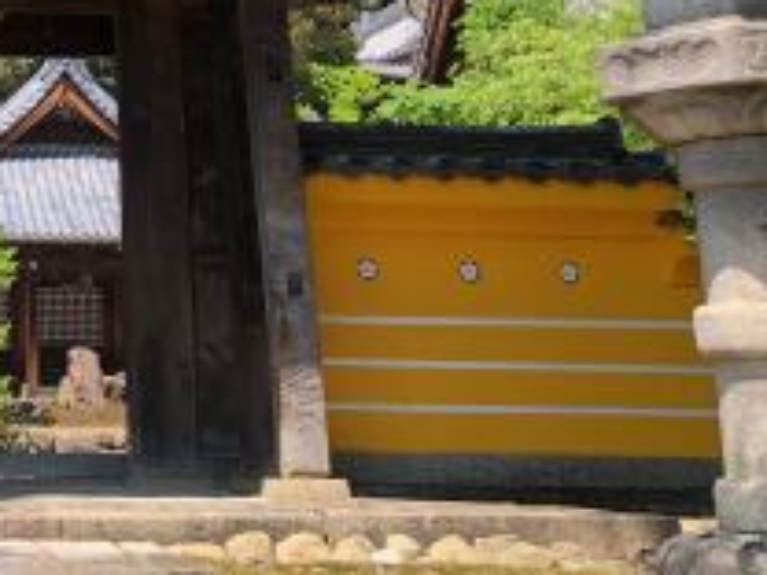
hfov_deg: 21.5
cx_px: -85
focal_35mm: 86
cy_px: -162
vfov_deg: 16.3
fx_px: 1906
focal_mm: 3.99
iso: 20
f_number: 1.8
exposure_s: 1/436
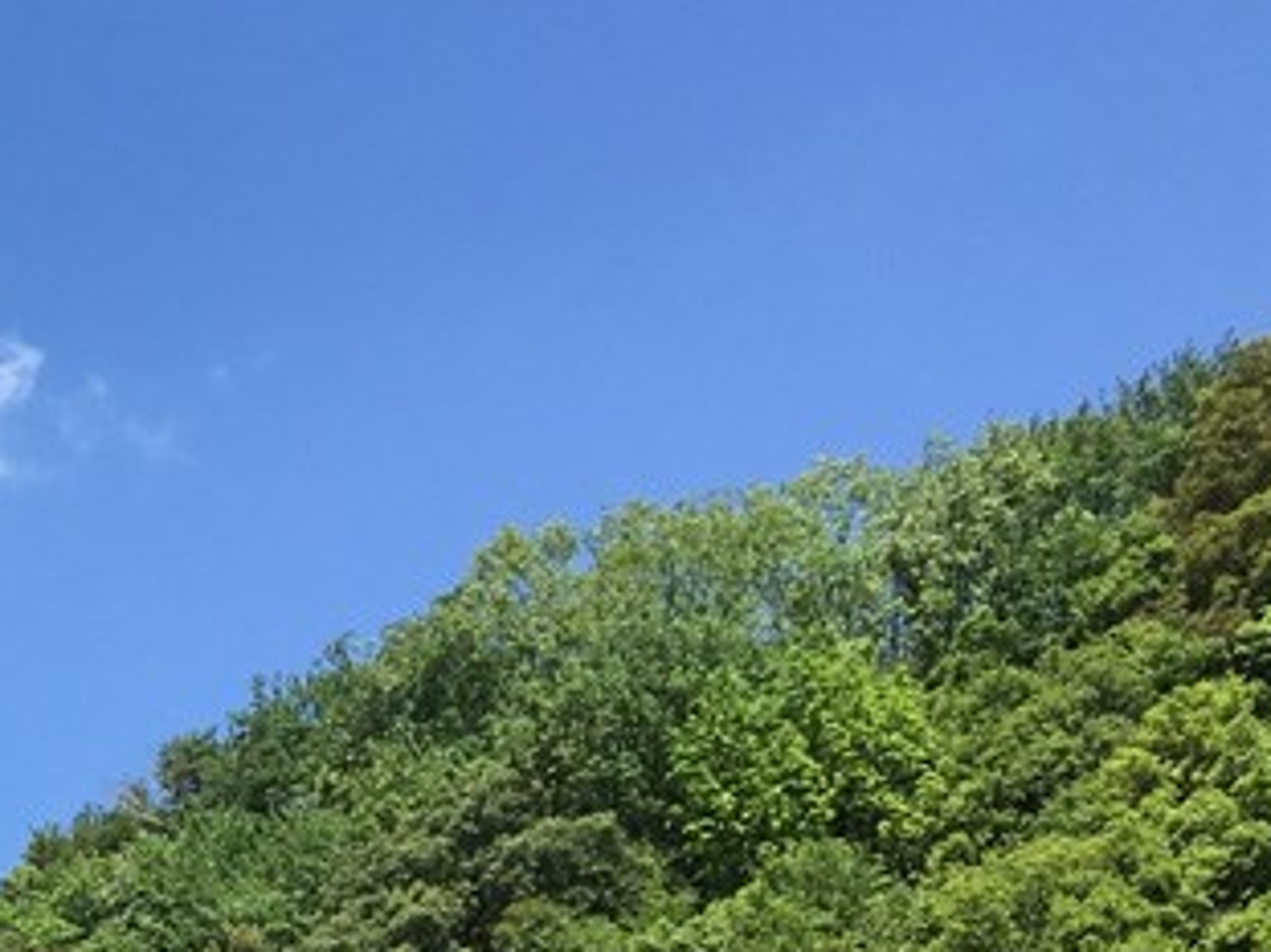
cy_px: 1724
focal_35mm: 112
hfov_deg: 15.1
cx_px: -1063
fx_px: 4111
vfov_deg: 12.1
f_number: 2.2
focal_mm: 4.15
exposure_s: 1/1083
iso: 25
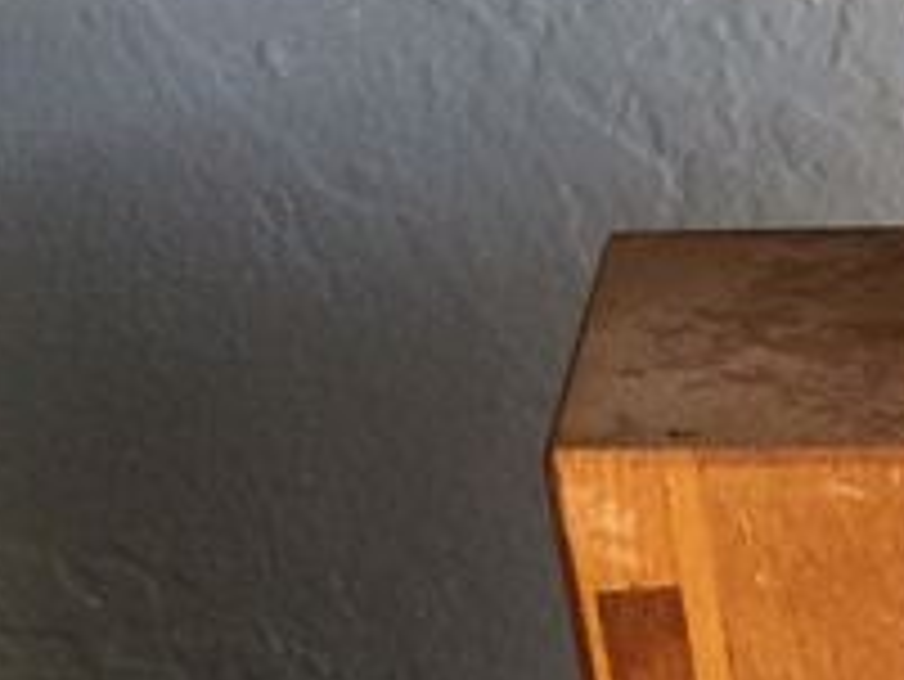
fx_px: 3502
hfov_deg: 14.2
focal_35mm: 134
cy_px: -133
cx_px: 1124
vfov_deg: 10.9
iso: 50
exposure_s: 1/30
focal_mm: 4.12
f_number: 2.2
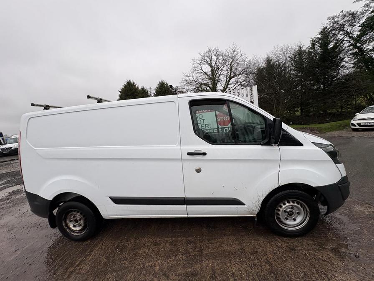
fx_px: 151
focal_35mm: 14
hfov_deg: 102.1
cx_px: 187
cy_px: 140
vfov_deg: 85.7
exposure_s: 1/109
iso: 40
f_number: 2.2
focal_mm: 2.22
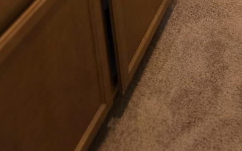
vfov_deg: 13.8
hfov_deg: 25.6
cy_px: -176
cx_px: 249
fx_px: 501
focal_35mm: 76
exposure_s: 1/120
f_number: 1.8
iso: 640
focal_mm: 5.4
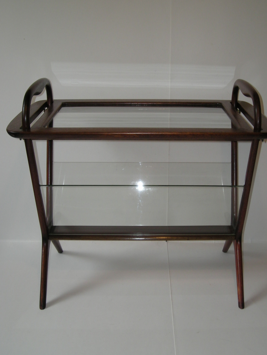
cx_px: 155
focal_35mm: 47
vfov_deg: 40.4
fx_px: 483
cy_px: 186
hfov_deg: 30.8
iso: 50
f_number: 2.8
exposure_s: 1/51.6
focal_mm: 5.7
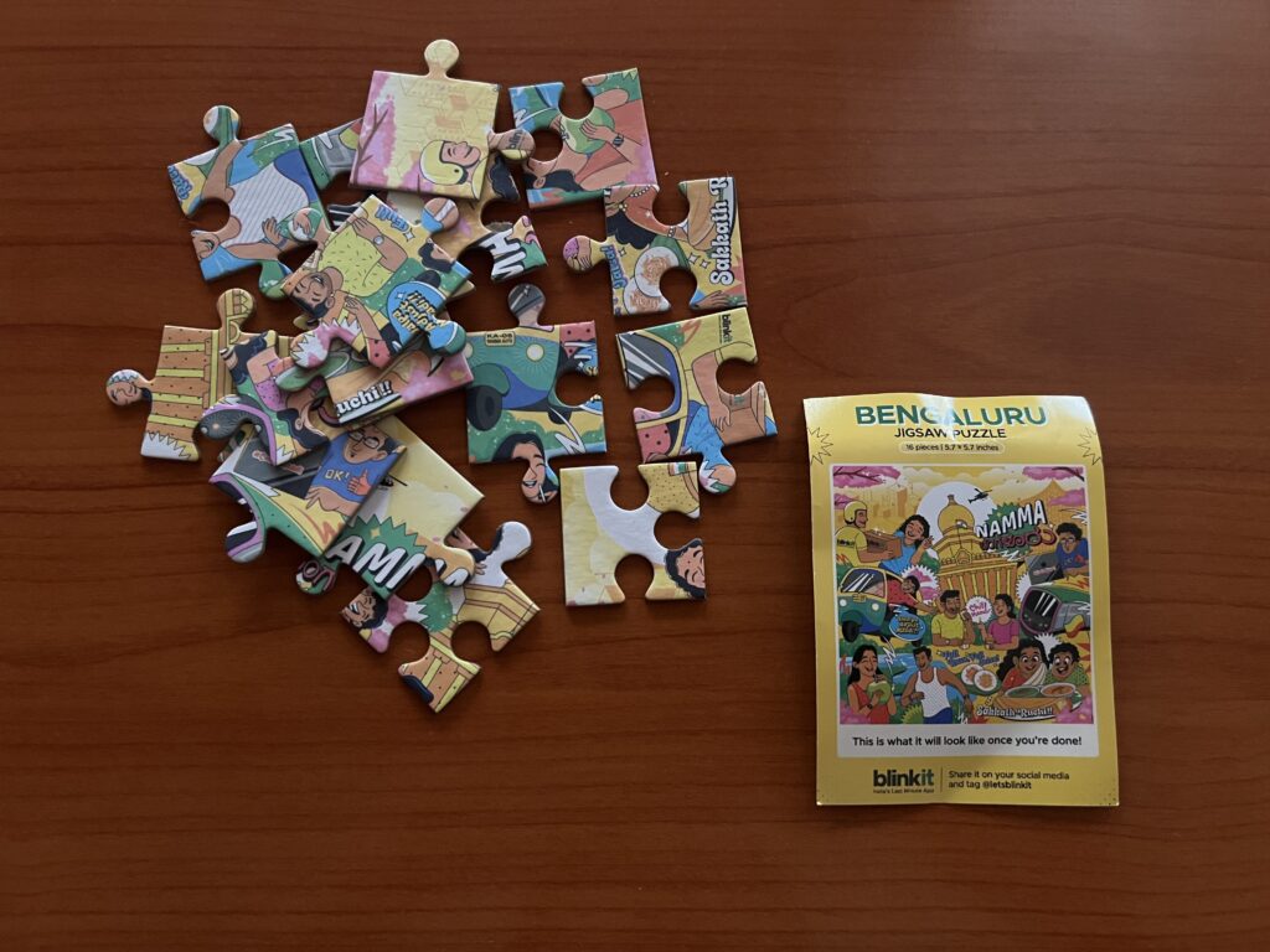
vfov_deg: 53.1
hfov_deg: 67.3
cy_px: 476
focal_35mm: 26
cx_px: 635
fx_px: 954
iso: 500
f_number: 1.5
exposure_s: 1/25
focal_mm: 5.7
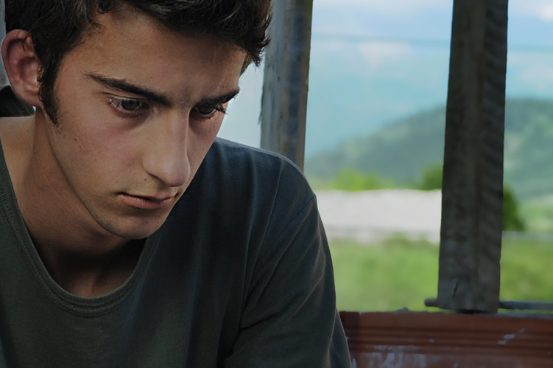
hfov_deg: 11.3
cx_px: -11
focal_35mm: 180
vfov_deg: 7.6
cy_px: 249
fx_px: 2762
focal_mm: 44
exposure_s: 1/320
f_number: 4.5
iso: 200
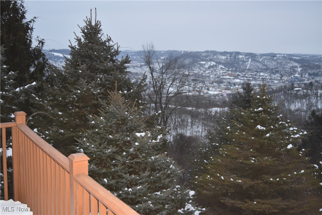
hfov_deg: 46.4
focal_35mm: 42
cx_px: 161
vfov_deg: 31.9
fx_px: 376
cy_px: 108
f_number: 4.2
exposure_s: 1/60
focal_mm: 28
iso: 800
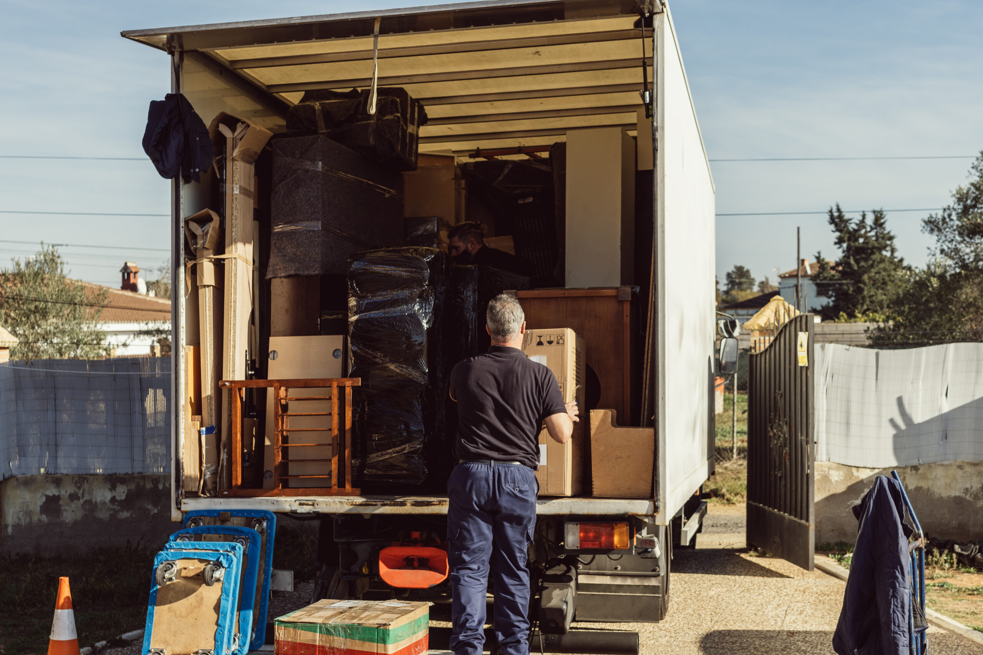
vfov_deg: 25.8
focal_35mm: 52
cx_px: 492
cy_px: 328
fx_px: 1434
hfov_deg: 37.8
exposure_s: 1/640
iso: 100
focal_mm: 35
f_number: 4
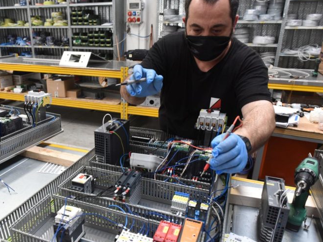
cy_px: 121
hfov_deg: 65.1
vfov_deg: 51.4
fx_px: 252
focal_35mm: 27
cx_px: 141
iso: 3200
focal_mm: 24
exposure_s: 1/400
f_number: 6.3
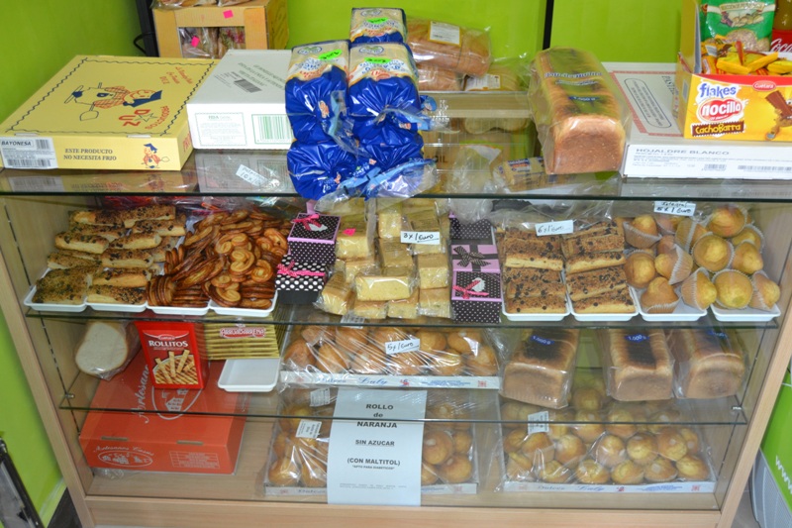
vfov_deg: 38.3
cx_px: 396
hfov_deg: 55.1
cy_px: 264
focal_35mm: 34
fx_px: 759
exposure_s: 1/60
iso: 800
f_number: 3.8
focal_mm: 23
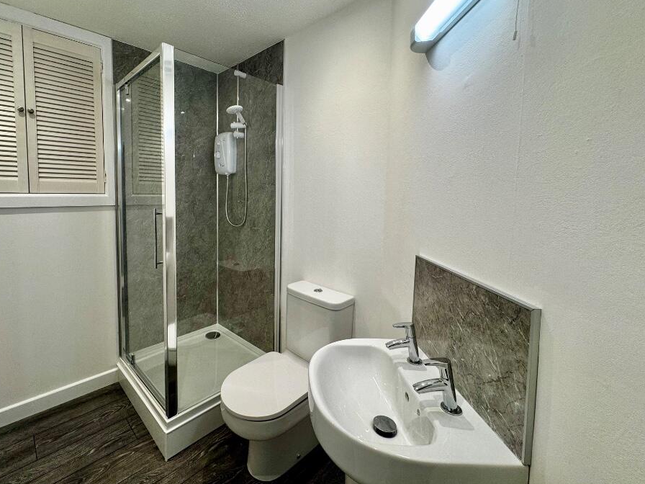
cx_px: 277
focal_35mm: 16
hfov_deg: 93.9
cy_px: 214
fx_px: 298
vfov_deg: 77.8
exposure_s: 1/100
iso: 125
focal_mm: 2.22
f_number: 2.2
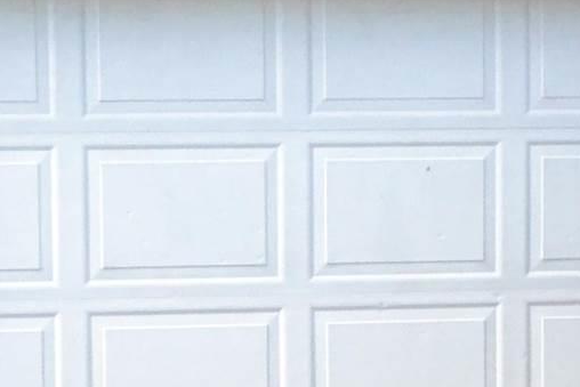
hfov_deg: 14.1
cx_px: 364
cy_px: 288
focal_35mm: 145
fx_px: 2337
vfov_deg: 9.5
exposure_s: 1/200
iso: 3200
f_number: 13
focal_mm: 16
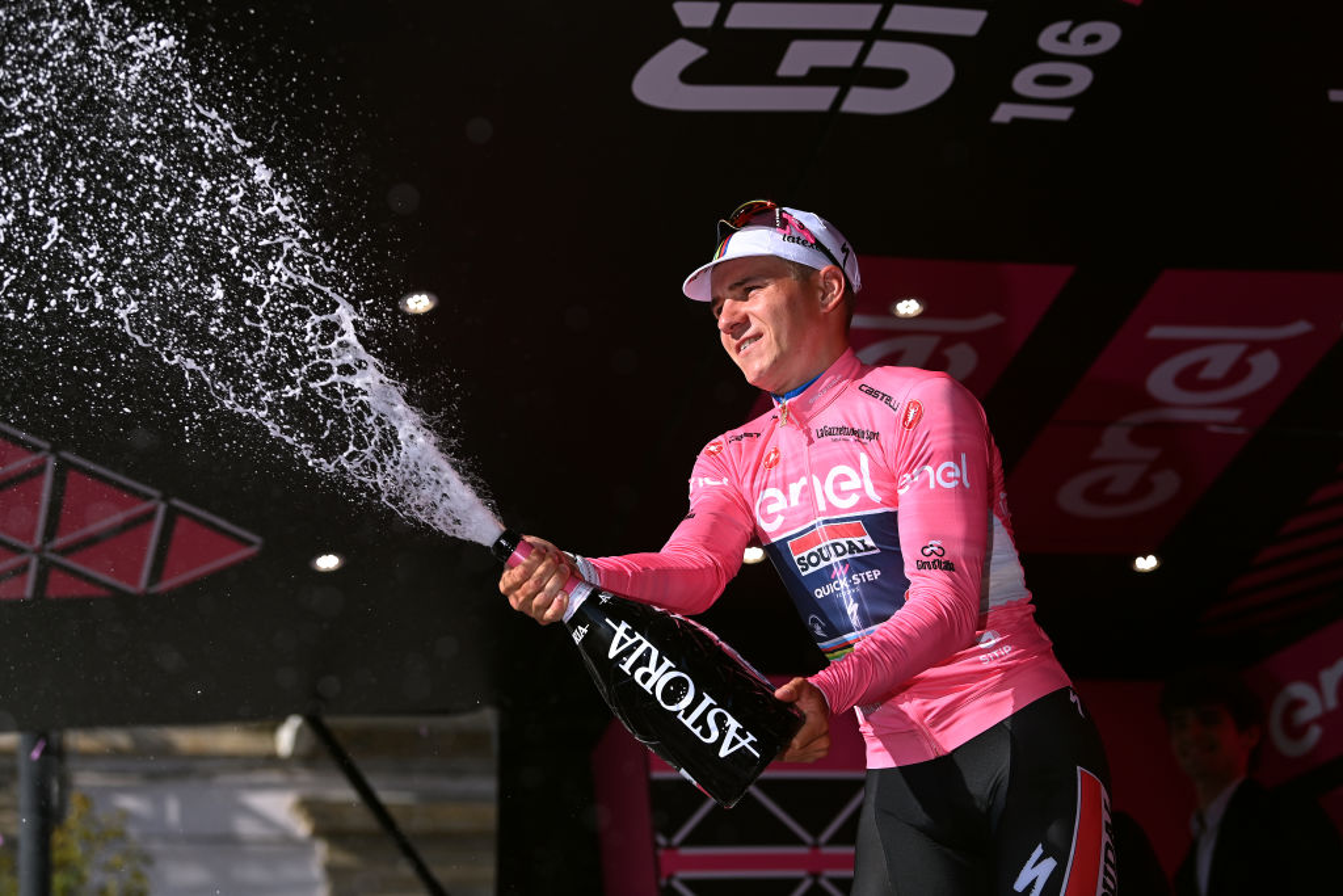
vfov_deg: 15.9
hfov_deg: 23.6
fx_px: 3209
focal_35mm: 86
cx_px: 672
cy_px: 448
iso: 320
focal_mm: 86
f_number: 4
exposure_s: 1/5000
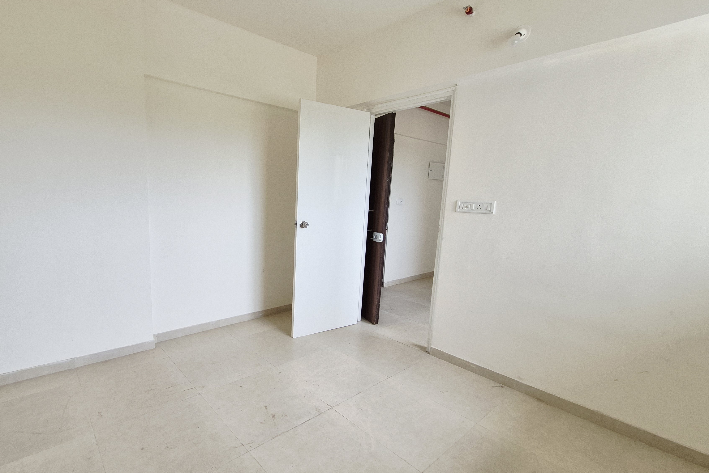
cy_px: 256
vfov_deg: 73.6
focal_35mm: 16
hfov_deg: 95.7
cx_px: 292
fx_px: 315
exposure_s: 1/50
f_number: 2.2
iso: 80
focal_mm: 1.74
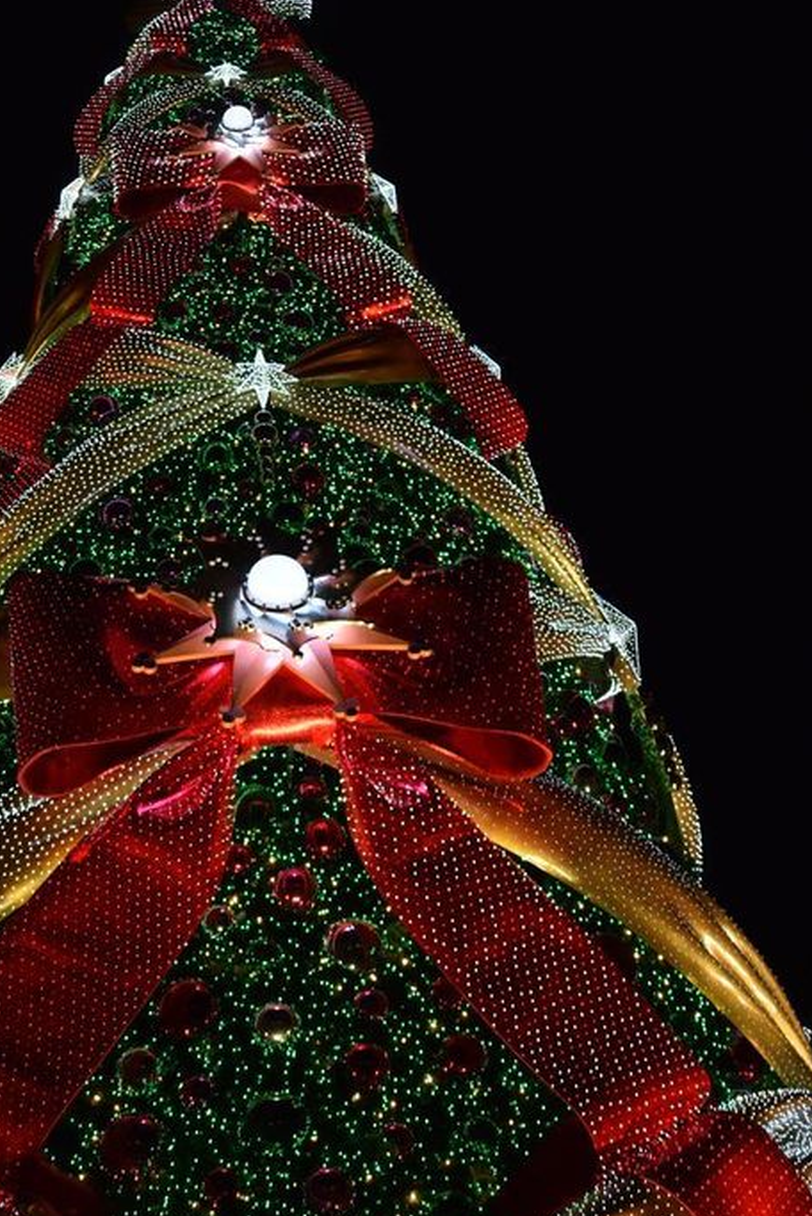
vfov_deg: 33.9
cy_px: 527
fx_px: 1994
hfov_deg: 22.9
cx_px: 290
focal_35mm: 59
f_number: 2.8
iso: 1600
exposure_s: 1/640
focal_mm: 28
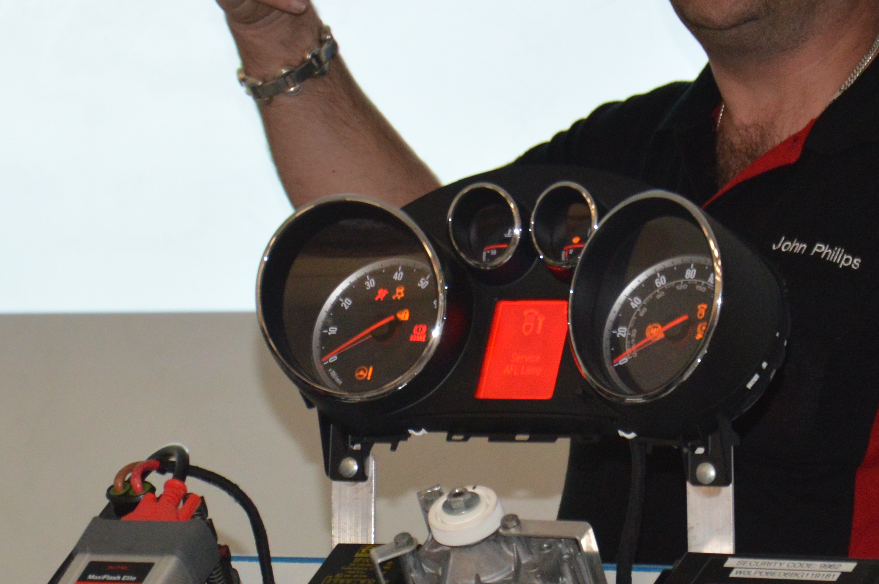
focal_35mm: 275
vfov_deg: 5.0
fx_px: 6708
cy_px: 203
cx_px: 391
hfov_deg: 7.5
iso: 1000
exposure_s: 1/60
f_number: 5.3
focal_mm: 70
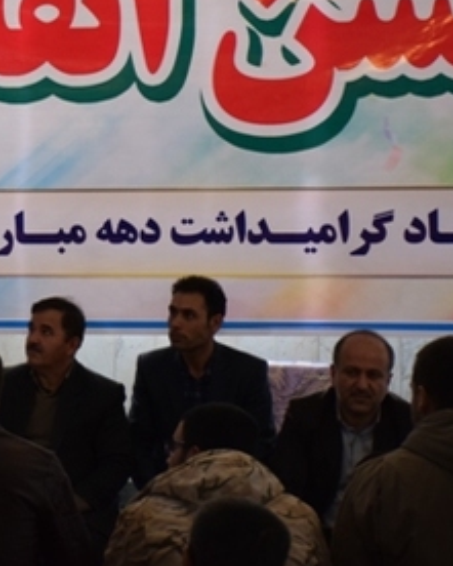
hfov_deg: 8.0
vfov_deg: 10.1
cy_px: 164
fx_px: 3182
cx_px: -131
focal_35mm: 190
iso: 900
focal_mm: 60
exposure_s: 1/125
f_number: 5
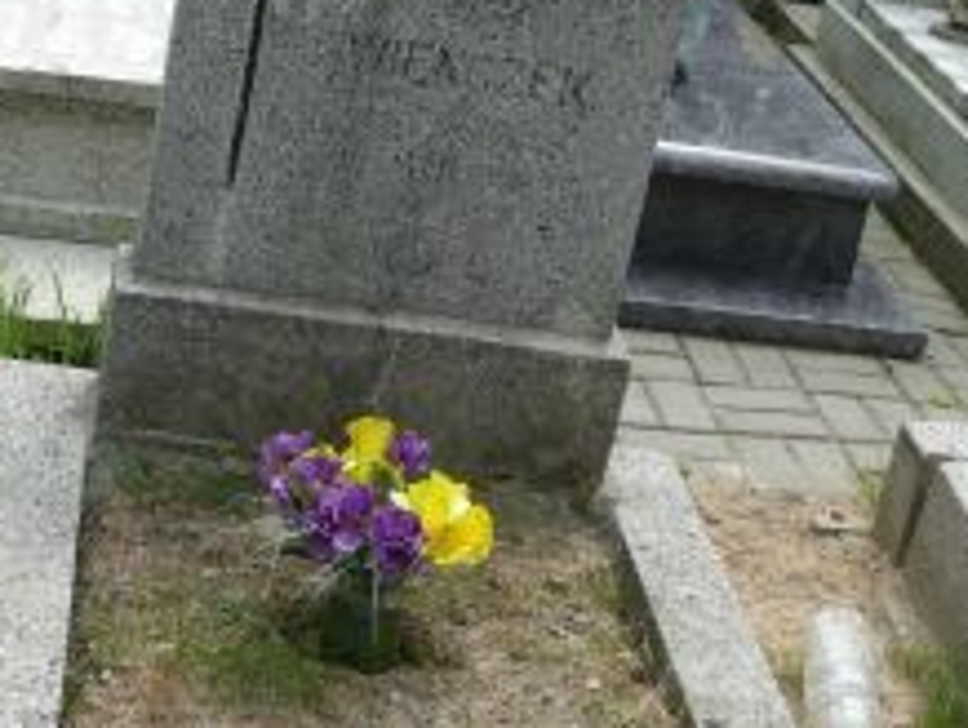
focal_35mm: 77
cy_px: 502
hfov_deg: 25.3
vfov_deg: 19.1
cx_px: 448
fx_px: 2156
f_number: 5.6
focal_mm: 7.4
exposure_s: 1/250
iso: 100
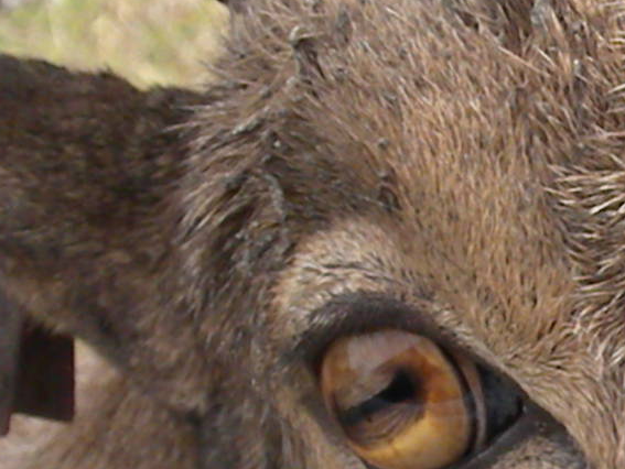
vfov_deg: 7.3
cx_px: 705
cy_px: 408
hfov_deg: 9.6
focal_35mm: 203
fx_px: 3668
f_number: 5
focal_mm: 12.7
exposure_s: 1/504
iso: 640
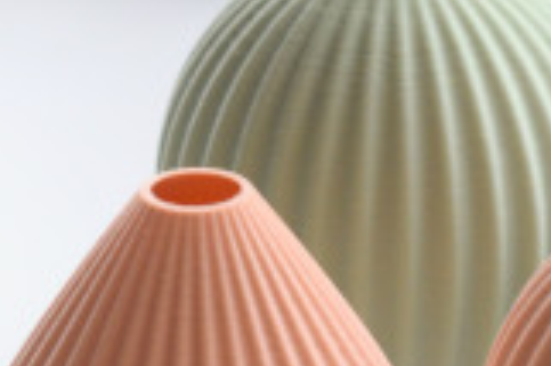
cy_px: 15
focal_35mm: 355
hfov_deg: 5.8
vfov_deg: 3.9
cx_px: 55
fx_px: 5428
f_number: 5.6
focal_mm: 50
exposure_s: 1/125
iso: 220
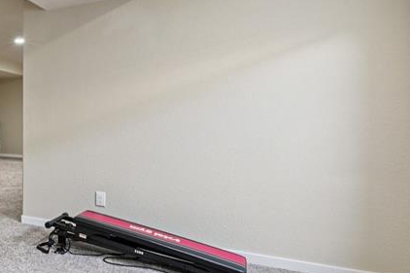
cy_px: 112
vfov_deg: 38.7
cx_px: -51
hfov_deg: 42.4
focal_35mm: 34
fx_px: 387
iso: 400
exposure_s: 1/3.33
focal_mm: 14
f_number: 11
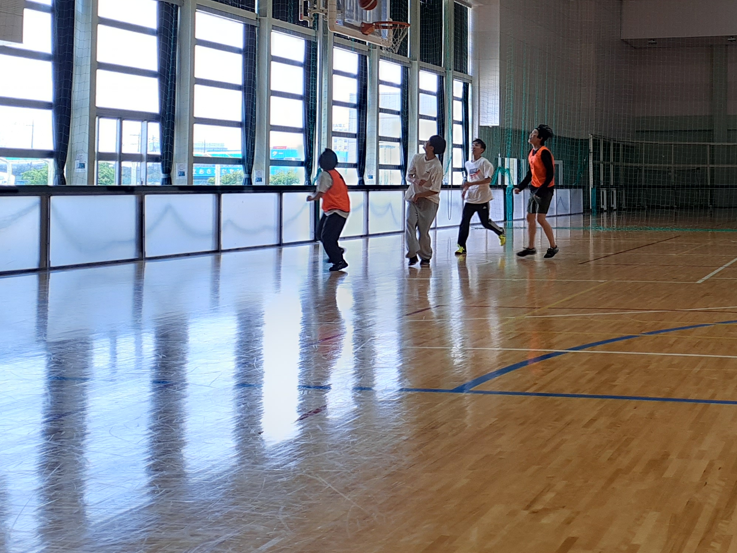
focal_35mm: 56
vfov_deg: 25.5
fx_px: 1192
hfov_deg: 33.7
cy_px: 88
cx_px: 550
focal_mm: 3.6
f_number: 1.9
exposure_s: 1/113
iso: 40
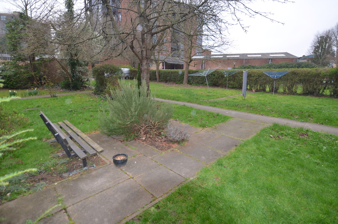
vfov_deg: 67.1
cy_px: 112
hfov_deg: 90.1
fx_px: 169
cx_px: 169
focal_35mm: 18
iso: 100
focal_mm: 12
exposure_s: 1/200
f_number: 3.2
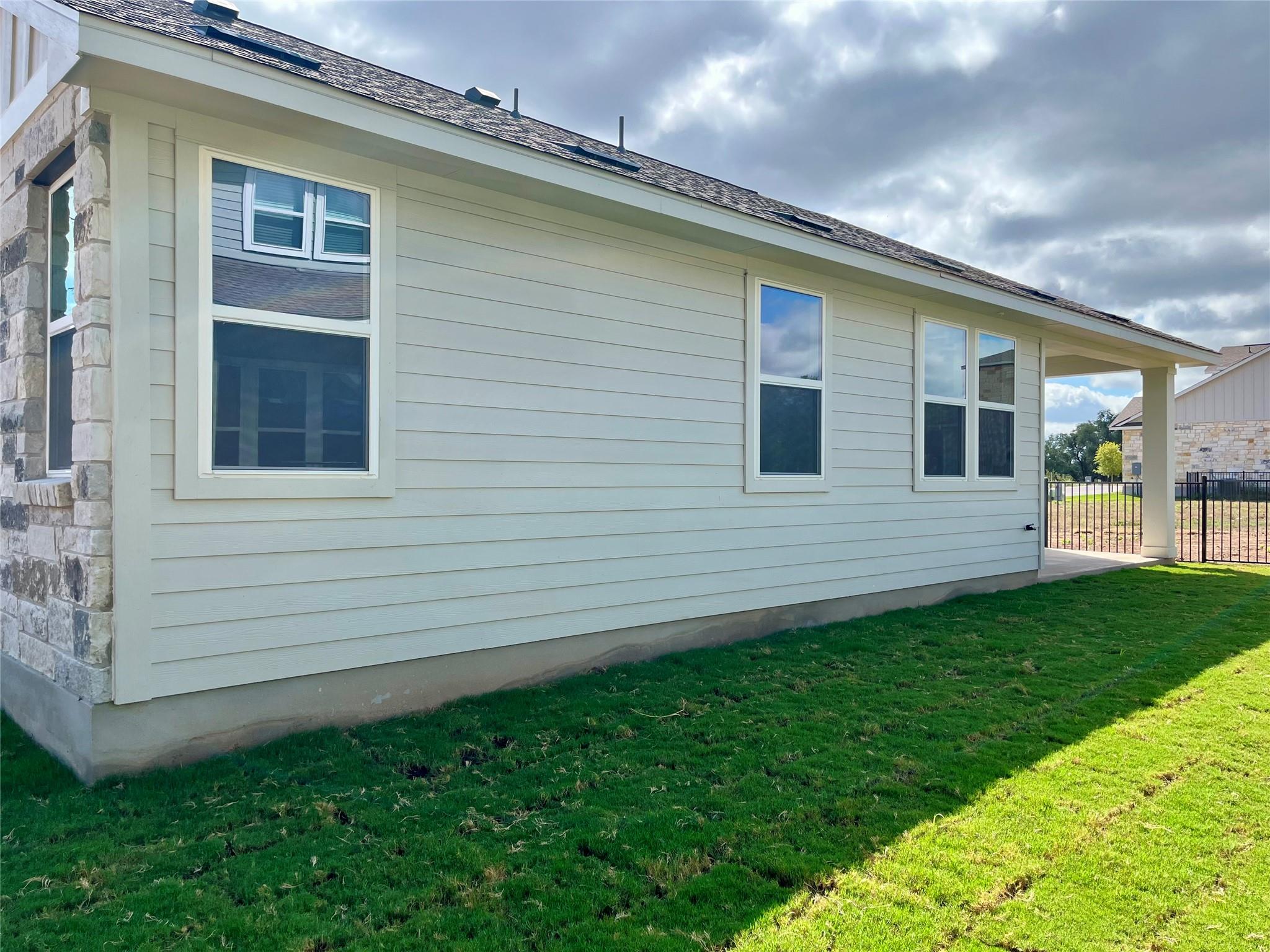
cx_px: 635
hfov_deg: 67.3
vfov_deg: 53.1
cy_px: 476
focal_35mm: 26
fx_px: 954
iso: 50
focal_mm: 5.1
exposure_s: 1/2688
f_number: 1.6
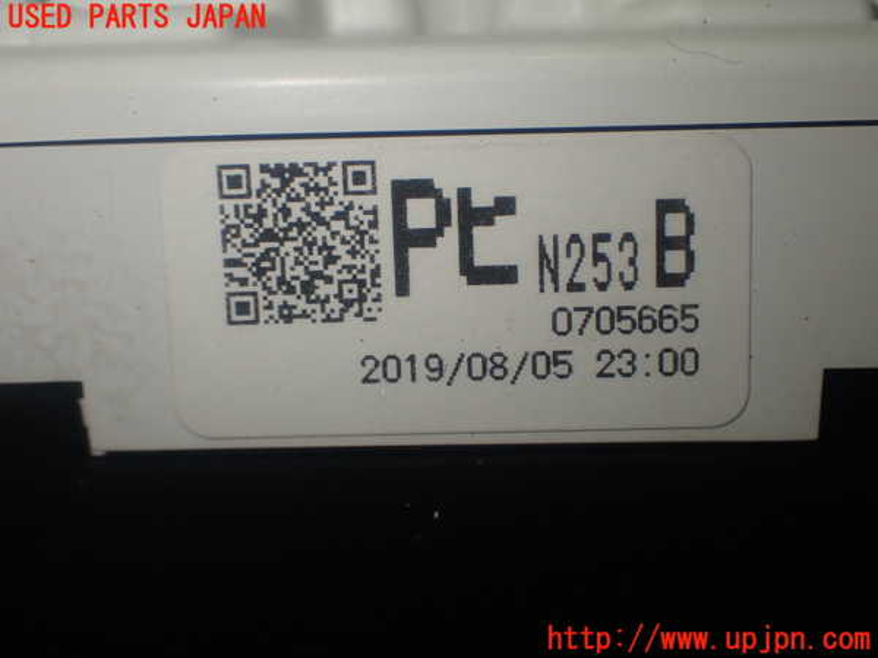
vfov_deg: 30.9
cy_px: 329
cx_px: 439
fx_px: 1192
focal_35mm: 47
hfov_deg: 40.4
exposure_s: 1/160
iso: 100
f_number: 3.1
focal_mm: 8.4
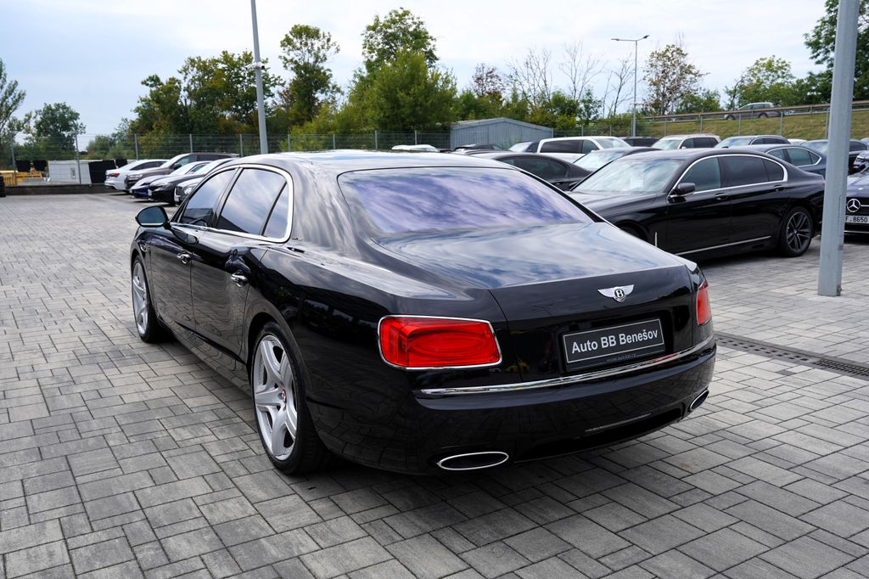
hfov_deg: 60.3
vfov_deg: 42.3
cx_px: 434
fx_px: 748
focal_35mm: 31
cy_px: 290
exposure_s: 1/320
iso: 100
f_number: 8
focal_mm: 31
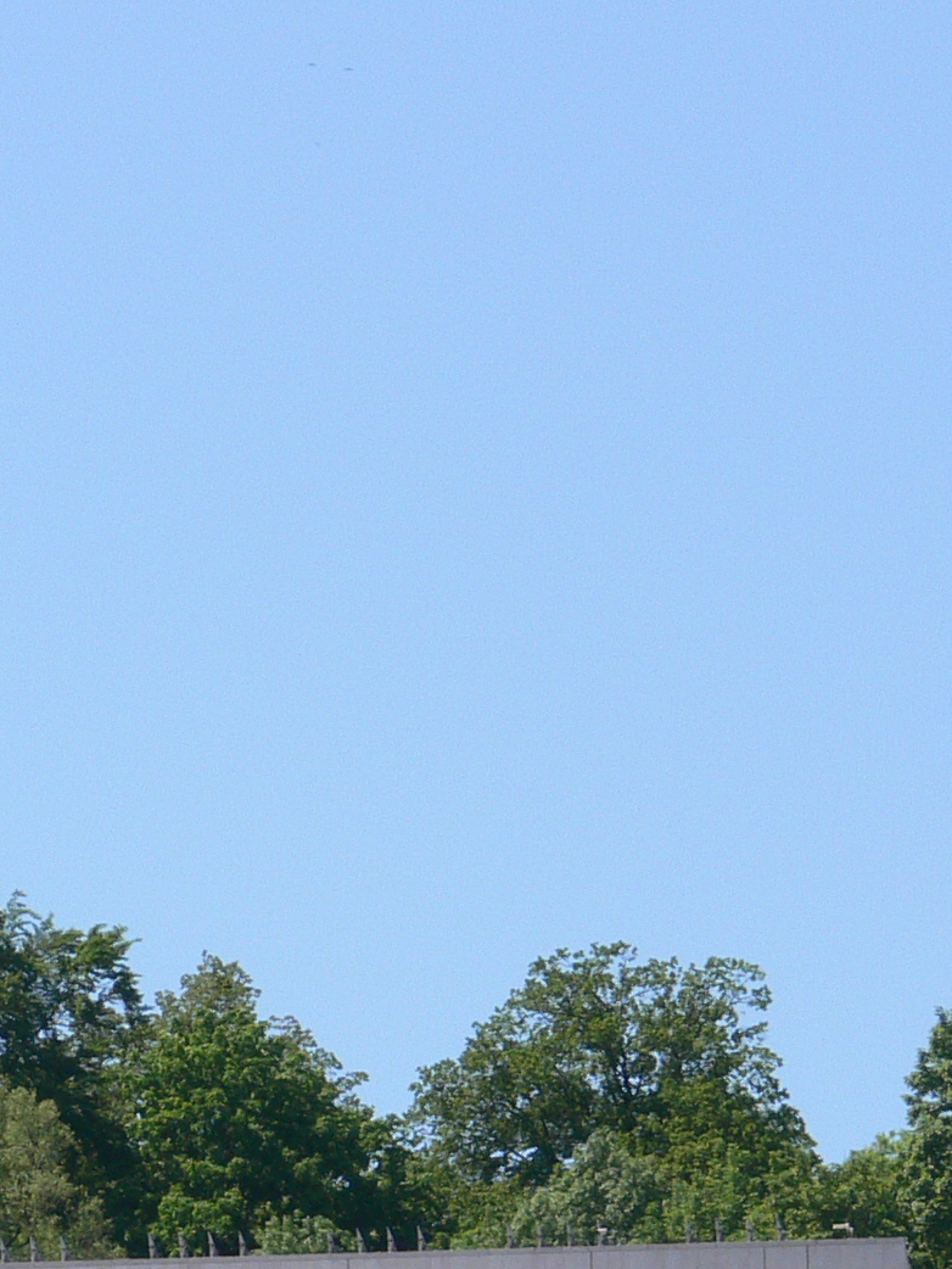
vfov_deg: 3.8
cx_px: 446
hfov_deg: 2.8
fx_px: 19170
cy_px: 1314
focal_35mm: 523
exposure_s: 1/320
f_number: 5.6
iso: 80
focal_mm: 35.2
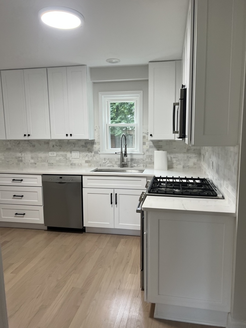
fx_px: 246
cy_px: 164
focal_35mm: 26
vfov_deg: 67.3
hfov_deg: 53.1
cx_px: 123
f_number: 1.5
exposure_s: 1/112
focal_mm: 5.7
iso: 125
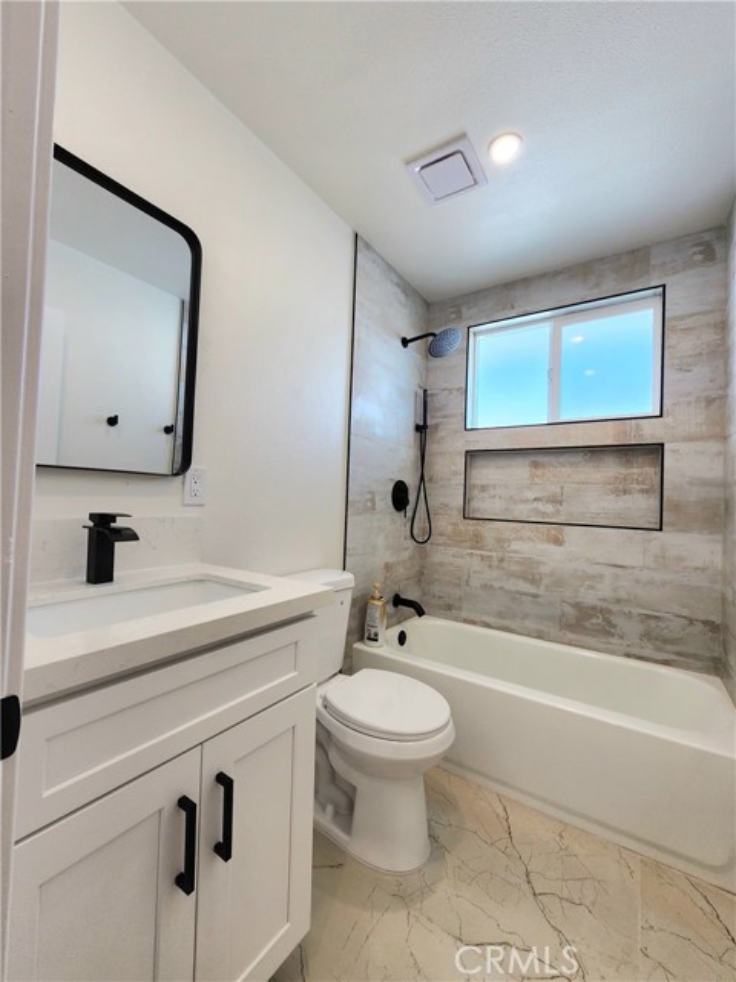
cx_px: 368
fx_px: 369
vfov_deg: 106.2
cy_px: 491
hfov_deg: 89.9
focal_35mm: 13
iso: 64
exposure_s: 1/120
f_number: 2.2
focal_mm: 2.2
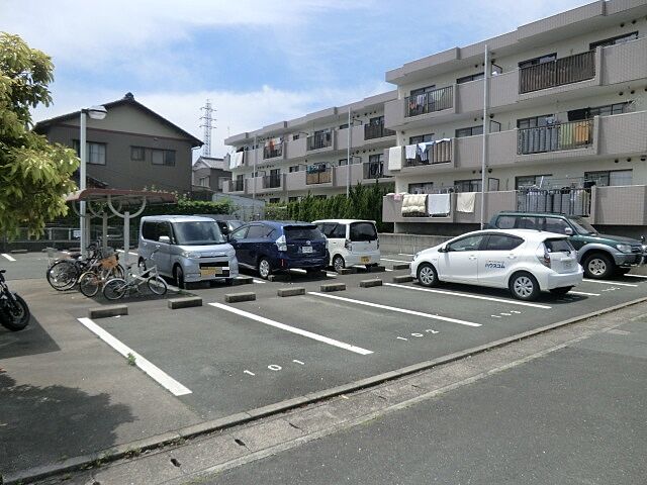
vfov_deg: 56.8
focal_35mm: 24
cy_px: 242
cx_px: 324
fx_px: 449
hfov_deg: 71.6
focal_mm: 4.3
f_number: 7.5
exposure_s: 1/200
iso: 80
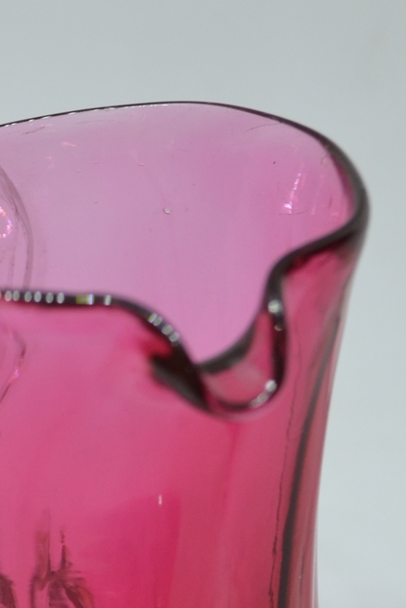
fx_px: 1792
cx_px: 91
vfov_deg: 18.6
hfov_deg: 12.9
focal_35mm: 106
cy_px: 648
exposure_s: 1/60
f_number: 5
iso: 400
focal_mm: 28
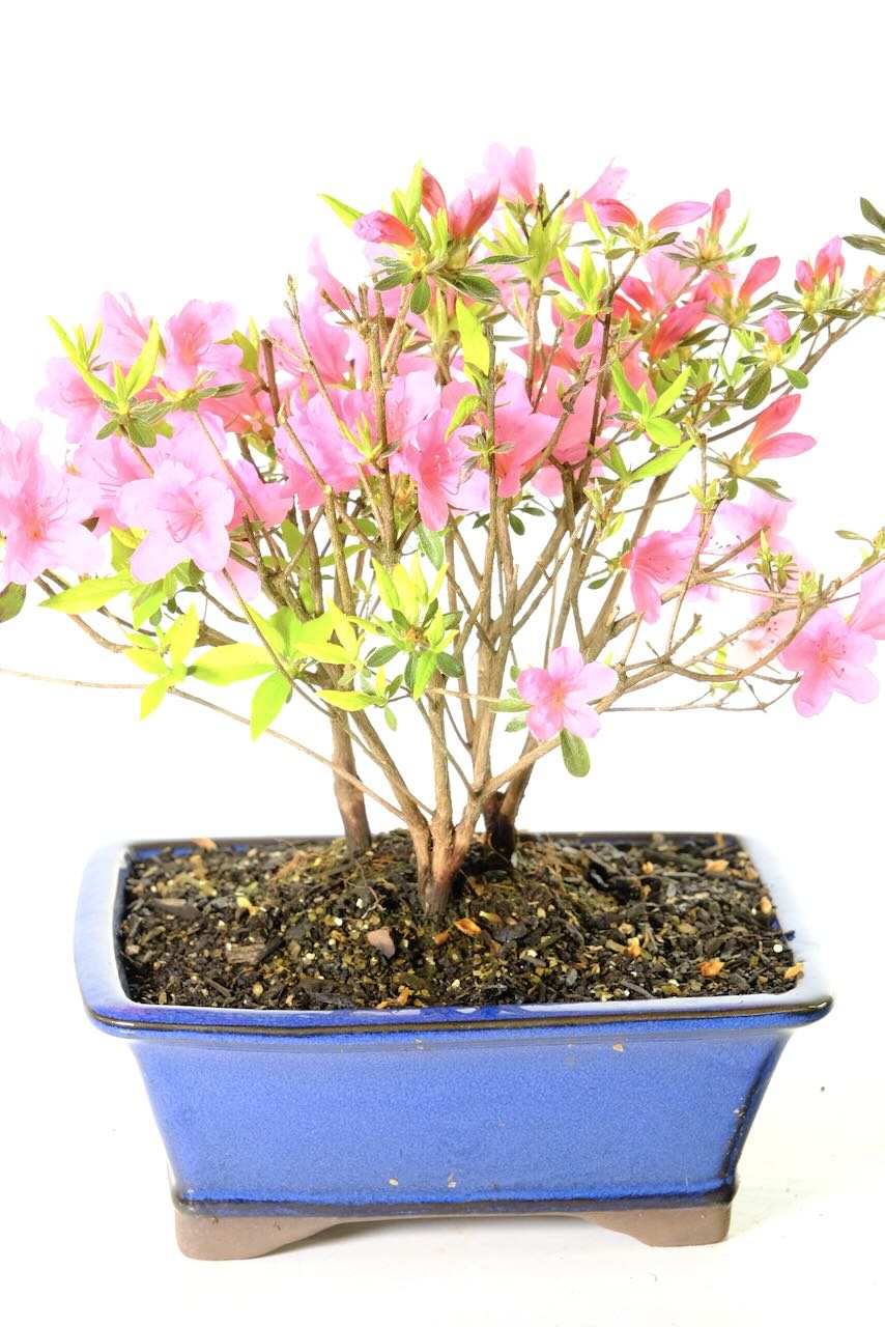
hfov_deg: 12.0
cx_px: 442
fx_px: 4201
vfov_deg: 17.9
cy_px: 664
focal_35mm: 114
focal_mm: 76.3
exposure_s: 1/40
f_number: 7.1
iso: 2000
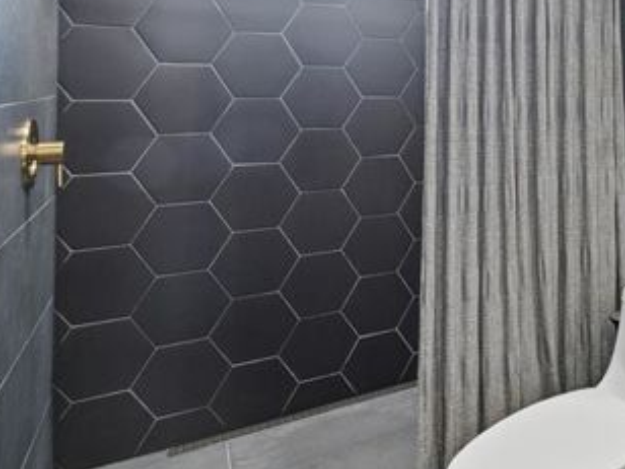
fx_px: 626
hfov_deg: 42.0
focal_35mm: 35
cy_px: 87
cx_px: 687
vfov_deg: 39.3
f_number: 9
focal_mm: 10.5
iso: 400
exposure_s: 1/25
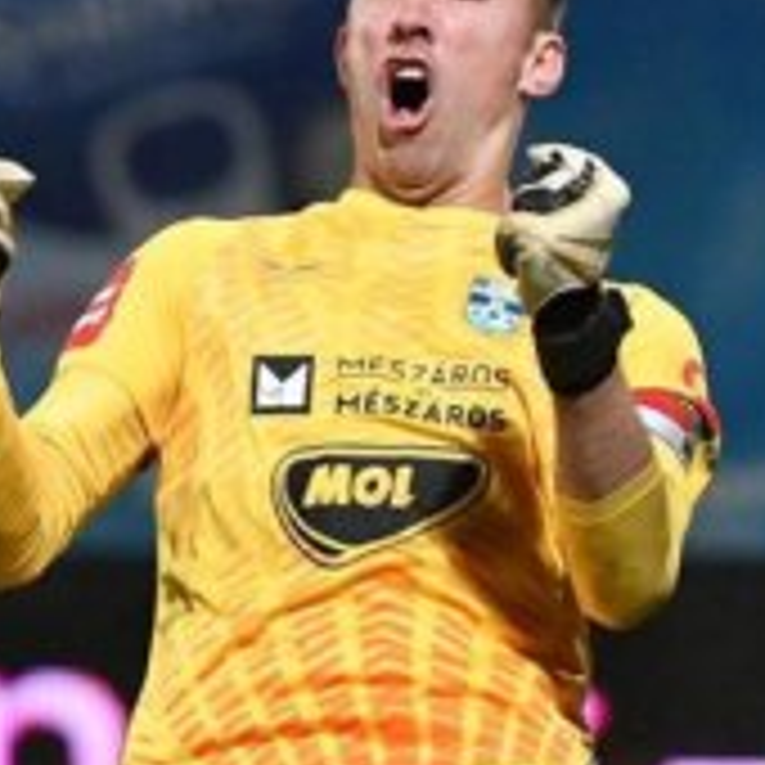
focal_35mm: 658
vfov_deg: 2.7
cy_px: 657
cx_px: 225
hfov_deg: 2.7
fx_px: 16452
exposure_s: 1/1250
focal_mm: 200
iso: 2500
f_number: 5
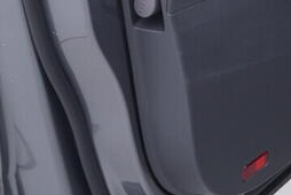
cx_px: 403
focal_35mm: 145
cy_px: -130
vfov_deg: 9.1
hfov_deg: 13.5
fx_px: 1173
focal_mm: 24
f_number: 3.2
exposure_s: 1/50
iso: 125
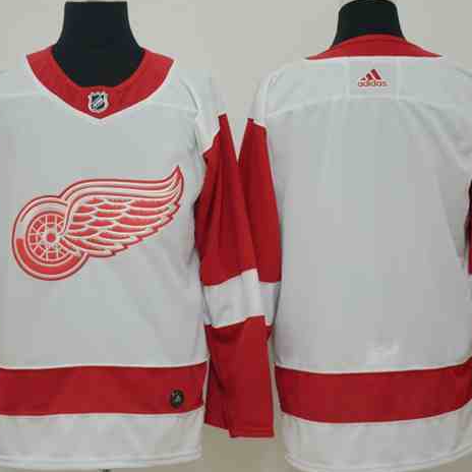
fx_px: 1184
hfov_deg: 22.6
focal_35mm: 77
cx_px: 228
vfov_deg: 22.5
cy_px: 225
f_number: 5
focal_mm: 35
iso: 4000
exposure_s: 1/100
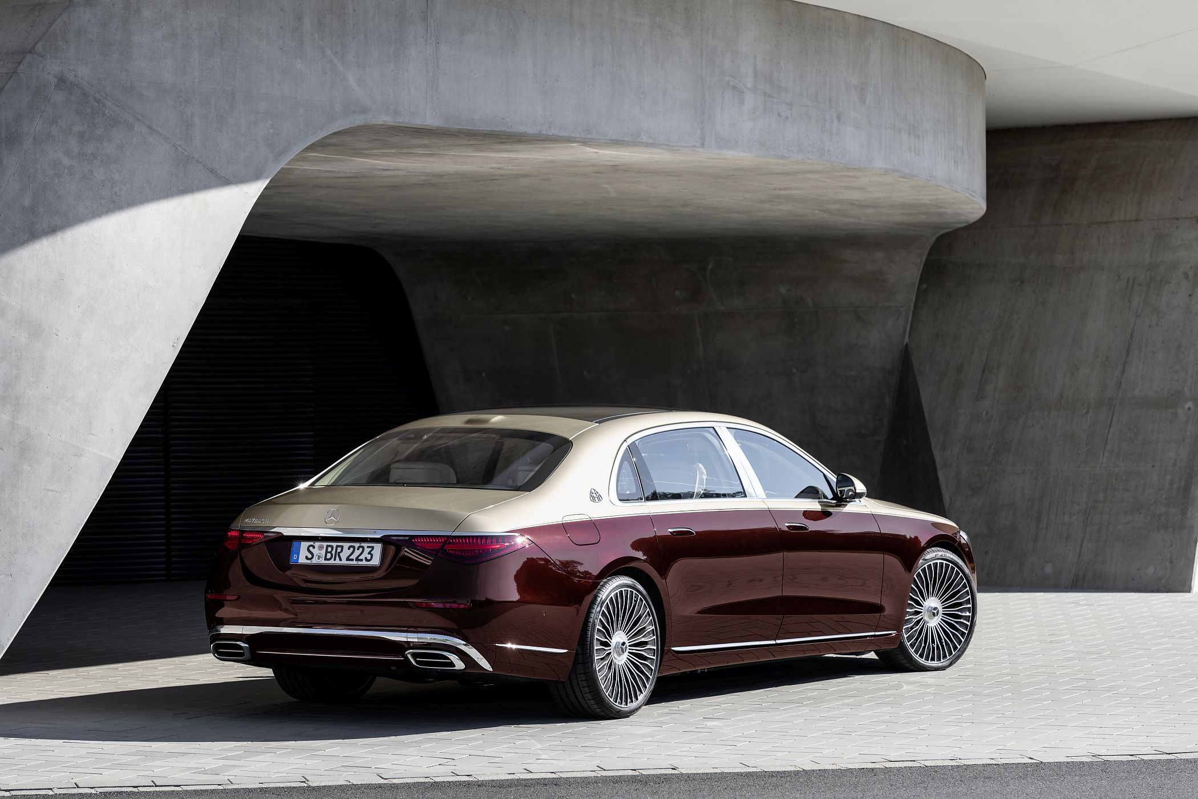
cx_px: 599
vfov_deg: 11.8
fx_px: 3860
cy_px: 400
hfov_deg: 17.6
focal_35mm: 116
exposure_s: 1/320
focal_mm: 116
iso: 100
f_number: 5.6
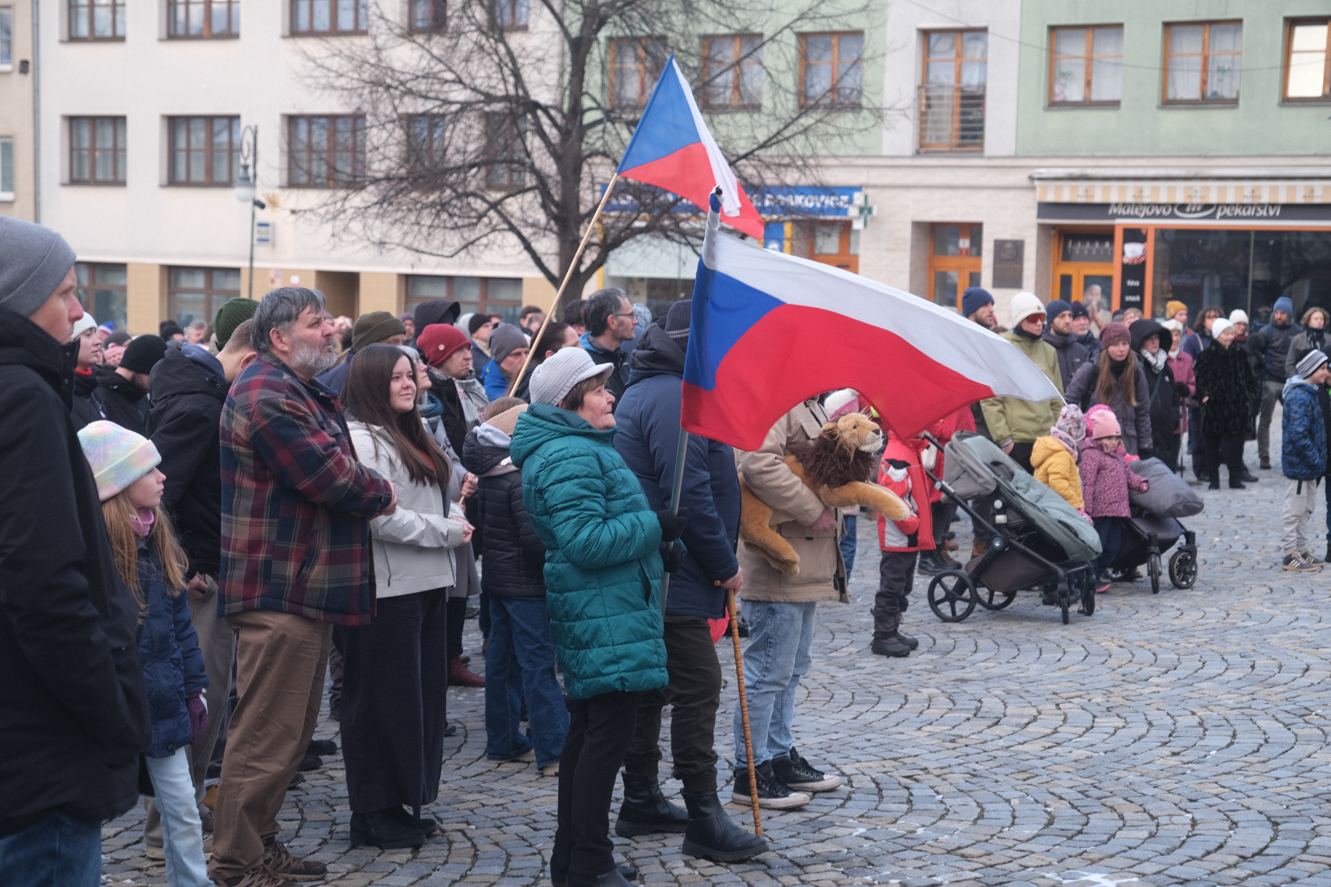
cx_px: 666
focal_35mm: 60
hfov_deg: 33.4
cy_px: 444
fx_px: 2218
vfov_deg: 22.6
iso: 160
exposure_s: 1/100
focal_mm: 40.1
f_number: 3.2
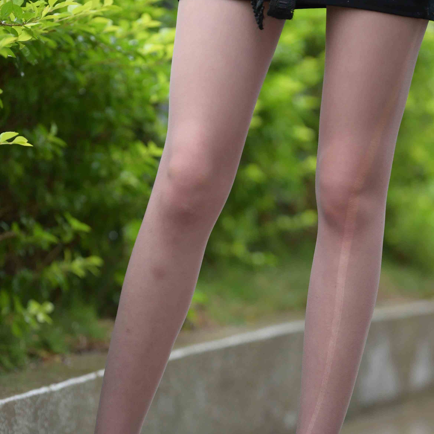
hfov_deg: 6.5
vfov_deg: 6.5
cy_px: 267
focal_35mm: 268
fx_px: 3801
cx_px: 222
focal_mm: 160
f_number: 2.8
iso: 1250
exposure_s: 1/250
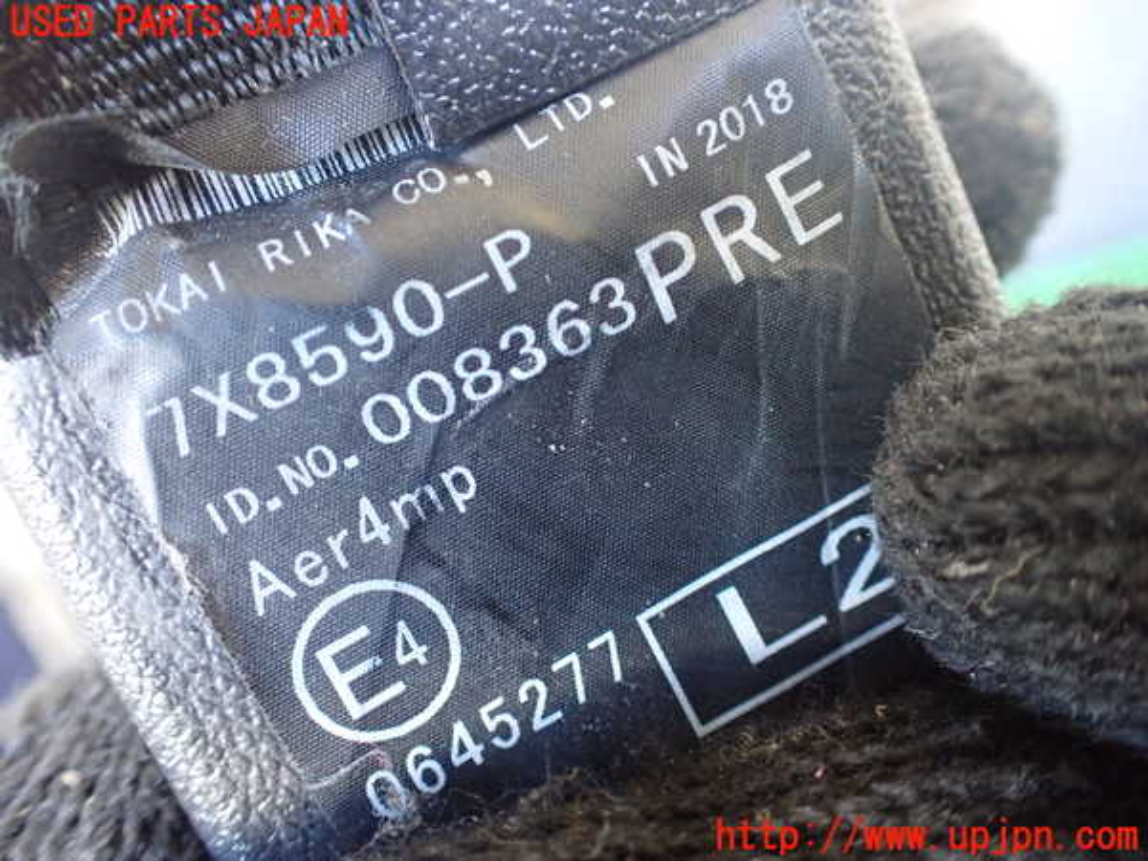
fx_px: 995
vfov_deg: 46.8
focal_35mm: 30
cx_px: 574
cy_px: 430
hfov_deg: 60.0
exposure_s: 1/30
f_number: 2.3
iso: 800
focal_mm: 5.4
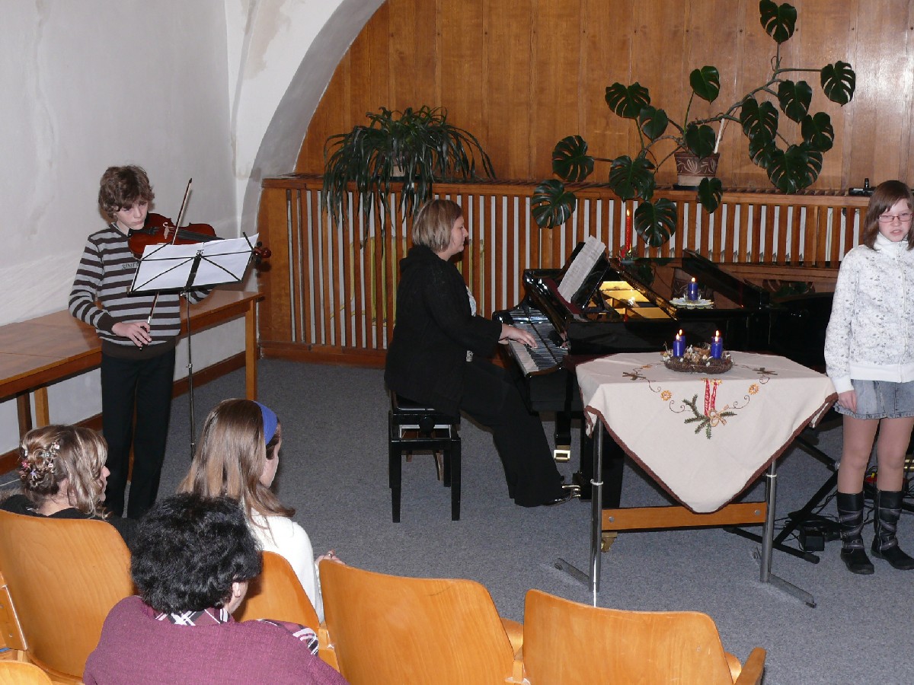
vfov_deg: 29.1
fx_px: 1320
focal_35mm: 50
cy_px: 342
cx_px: 457
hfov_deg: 38.2
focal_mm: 9.1
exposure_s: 1/125
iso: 100
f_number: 2.8
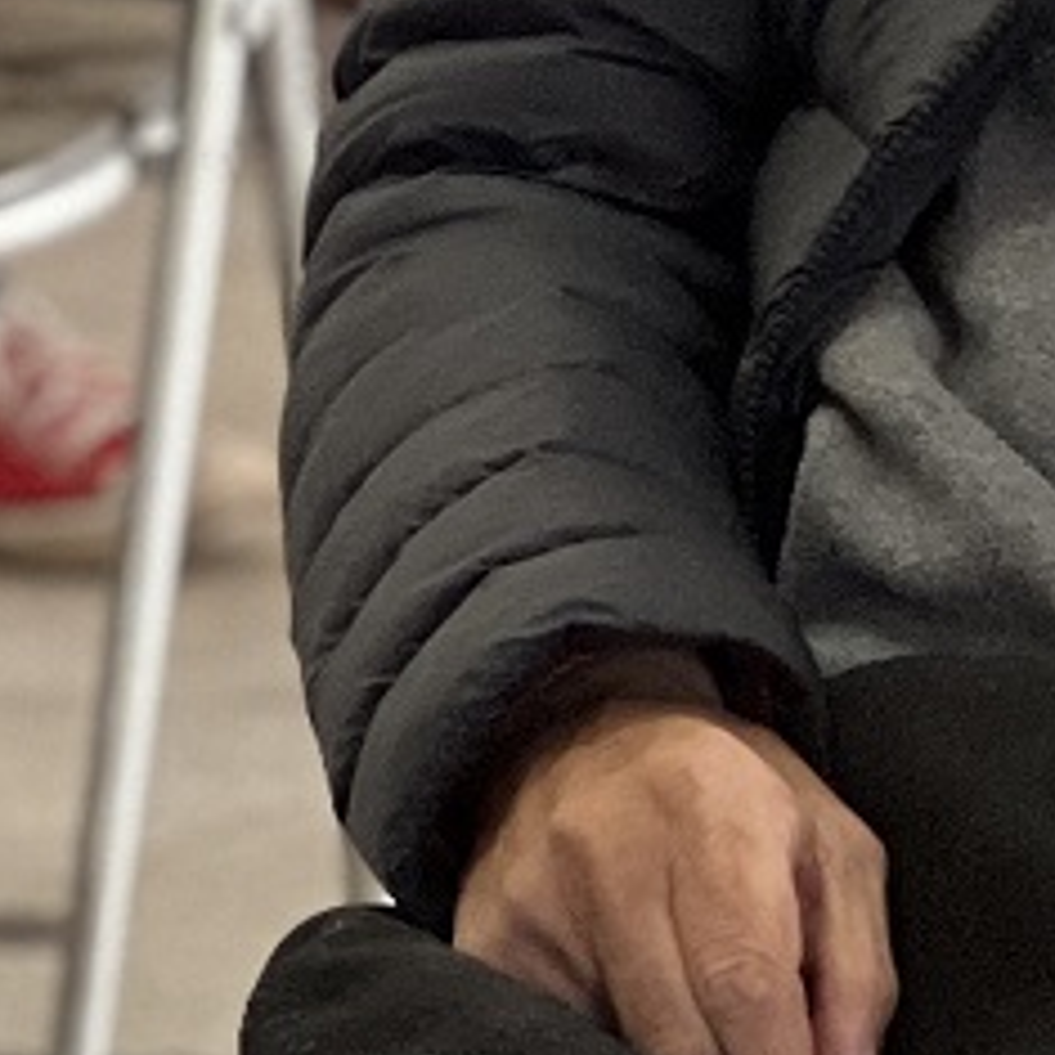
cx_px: 593
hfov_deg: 4.2
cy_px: -1010
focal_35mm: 417
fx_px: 14379
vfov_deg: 4.2
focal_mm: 9
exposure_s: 1/33
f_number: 2.8
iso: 400
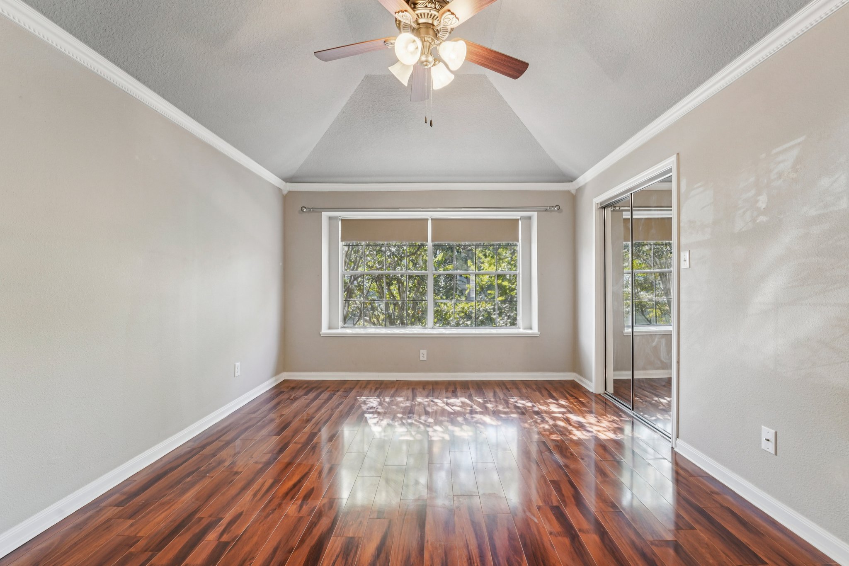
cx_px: 424
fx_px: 330
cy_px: 283
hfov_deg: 104.3
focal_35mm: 14
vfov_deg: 81.2
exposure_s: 1/15
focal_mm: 14
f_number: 8
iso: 500
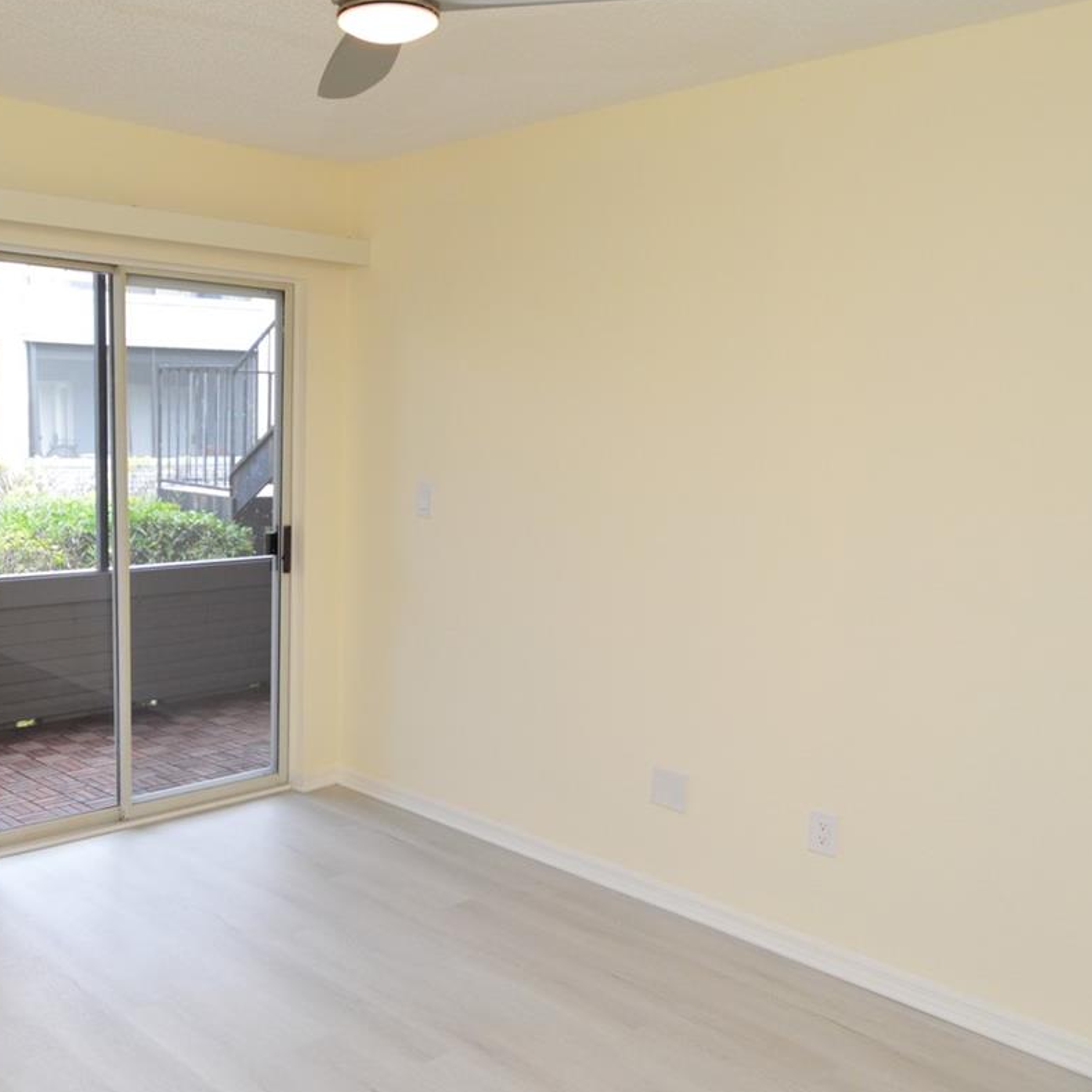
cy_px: 653
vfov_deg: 52.2
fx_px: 1106
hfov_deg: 50.9
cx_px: 313
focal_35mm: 31
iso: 400
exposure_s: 1/100
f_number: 4.5
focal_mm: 12
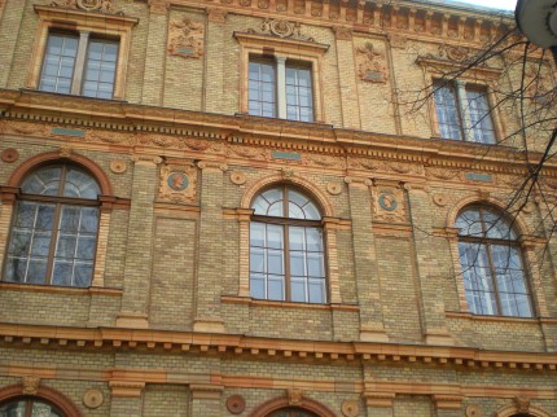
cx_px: 278
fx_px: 708
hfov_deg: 43.0
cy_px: 208
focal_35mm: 44
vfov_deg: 32.8
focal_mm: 7.4
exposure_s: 1/174
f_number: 3.5
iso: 64
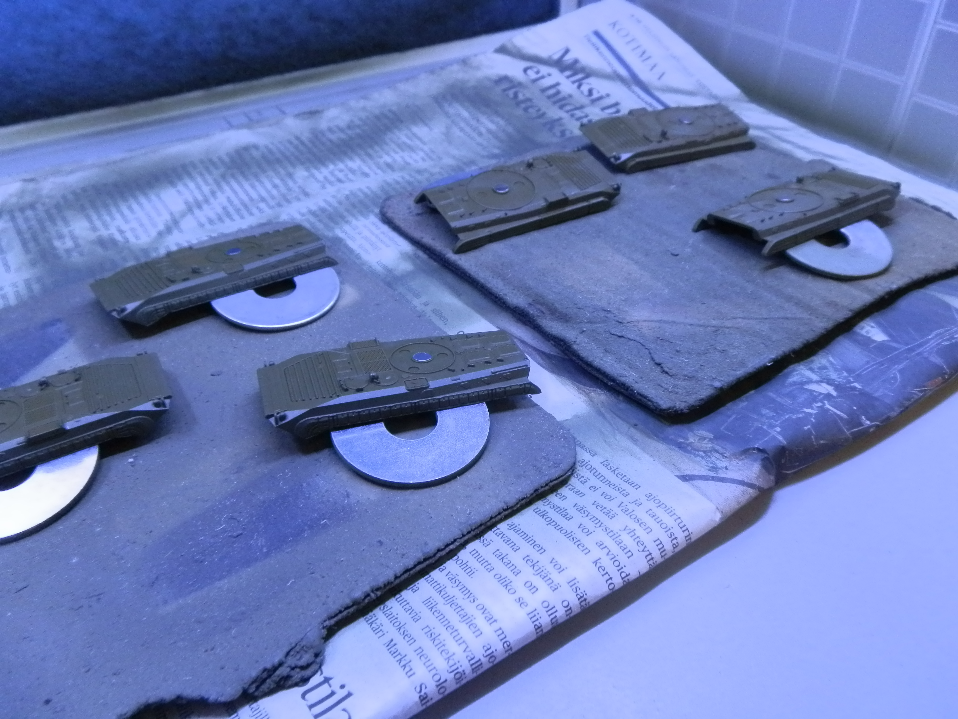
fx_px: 775
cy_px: 360
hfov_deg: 63.4
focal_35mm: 28
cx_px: 479
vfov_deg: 49.7
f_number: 3.1
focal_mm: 5
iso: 400
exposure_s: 1/200
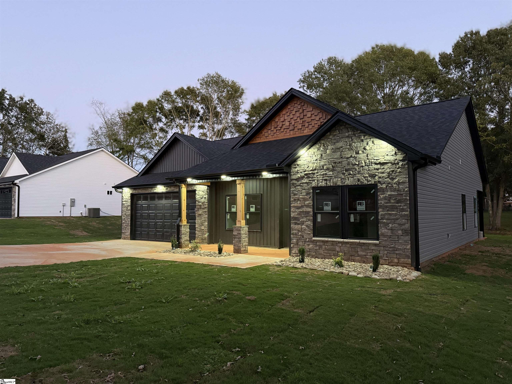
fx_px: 355
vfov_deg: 56.8
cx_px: 256
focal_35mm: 24
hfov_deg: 71.6
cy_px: 192
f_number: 1.78
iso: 640
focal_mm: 6.76
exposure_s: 1/60
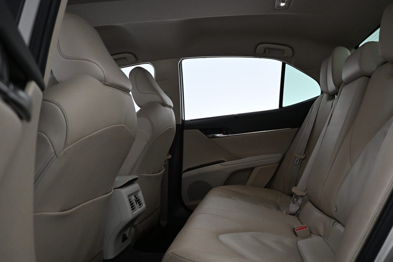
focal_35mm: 30
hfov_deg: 61.3
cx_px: 241
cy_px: 147
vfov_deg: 43.5
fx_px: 327
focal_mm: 16
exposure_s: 1/125
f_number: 3.5
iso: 1800
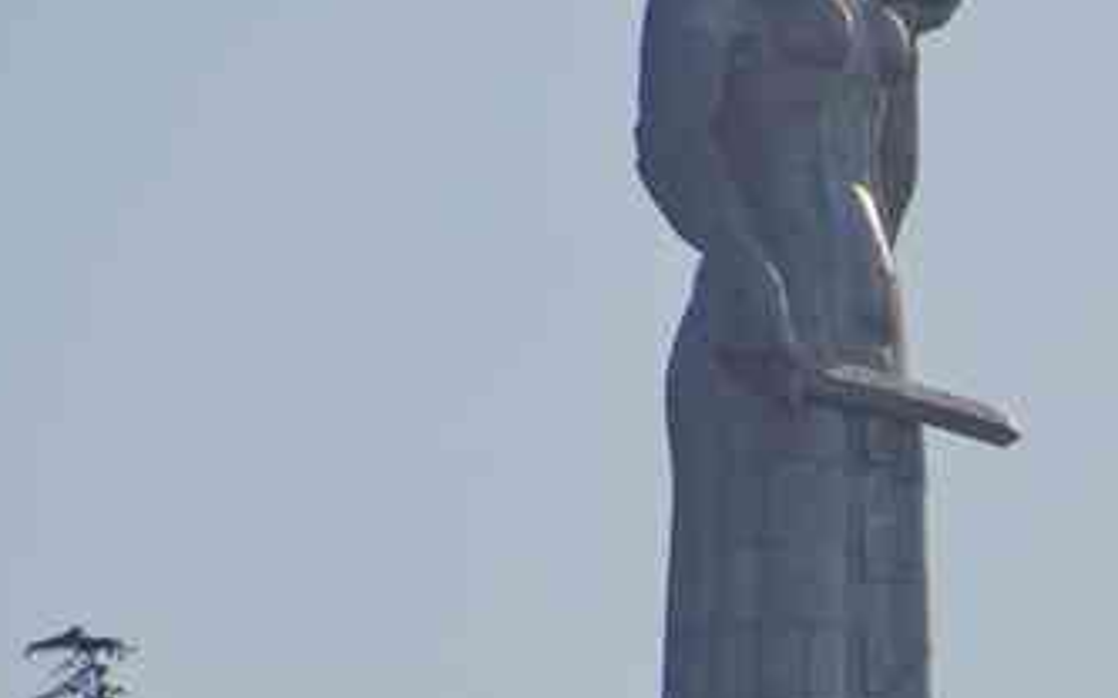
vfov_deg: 1.1
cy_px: 622
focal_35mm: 1146
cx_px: 913
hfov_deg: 1.8
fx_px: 34912
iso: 100
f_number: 6.3
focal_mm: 250
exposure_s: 1/250
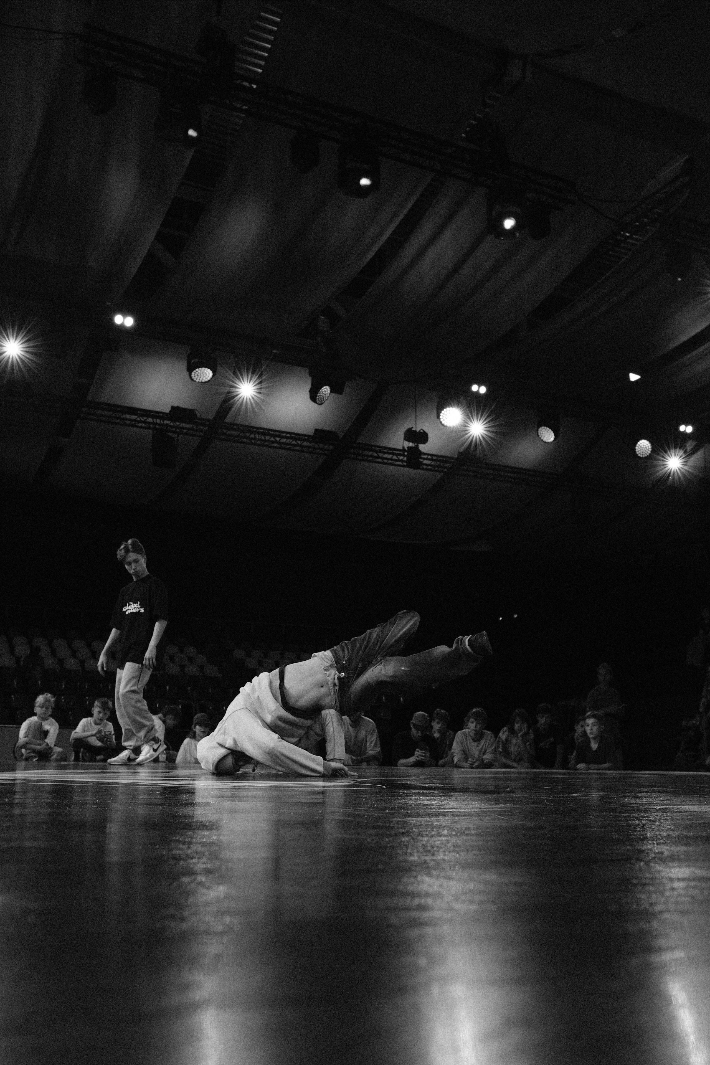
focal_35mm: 35
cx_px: 355
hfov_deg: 37.9
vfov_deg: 54.4
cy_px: 532
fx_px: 1035
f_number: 4
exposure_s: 1/1000
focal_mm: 23
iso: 2000
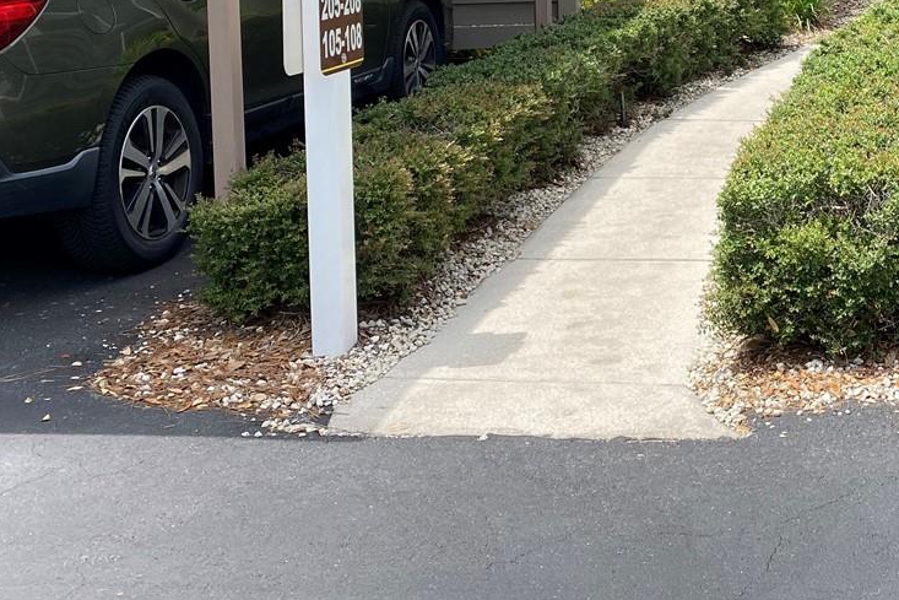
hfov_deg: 32.2
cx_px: 819
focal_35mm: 59
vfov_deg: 21.9
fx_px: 1474
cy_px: -34
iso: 32
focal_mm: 4.25
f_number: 1.8
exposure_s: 1/1093
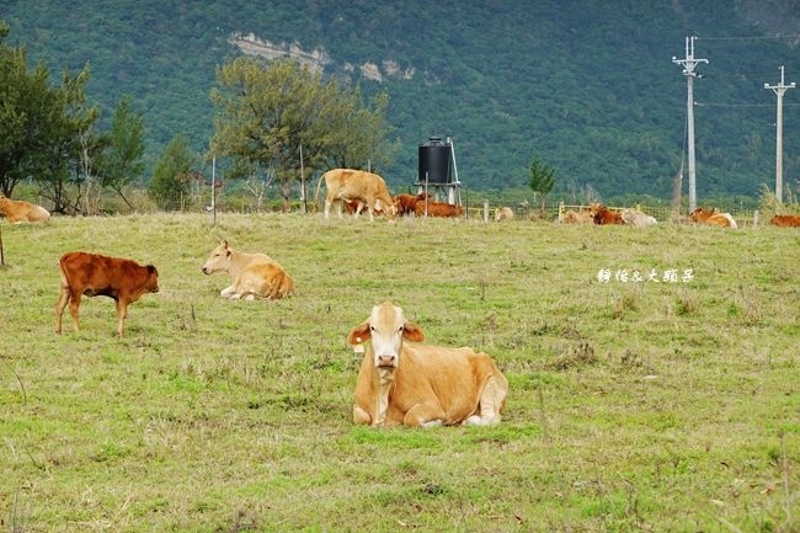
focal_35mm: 106
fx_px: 2355
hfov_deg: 19.3
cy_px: 266
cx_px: 400
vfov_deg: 12.9
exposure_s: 1/400
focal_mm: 38.86
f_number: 4
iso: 125
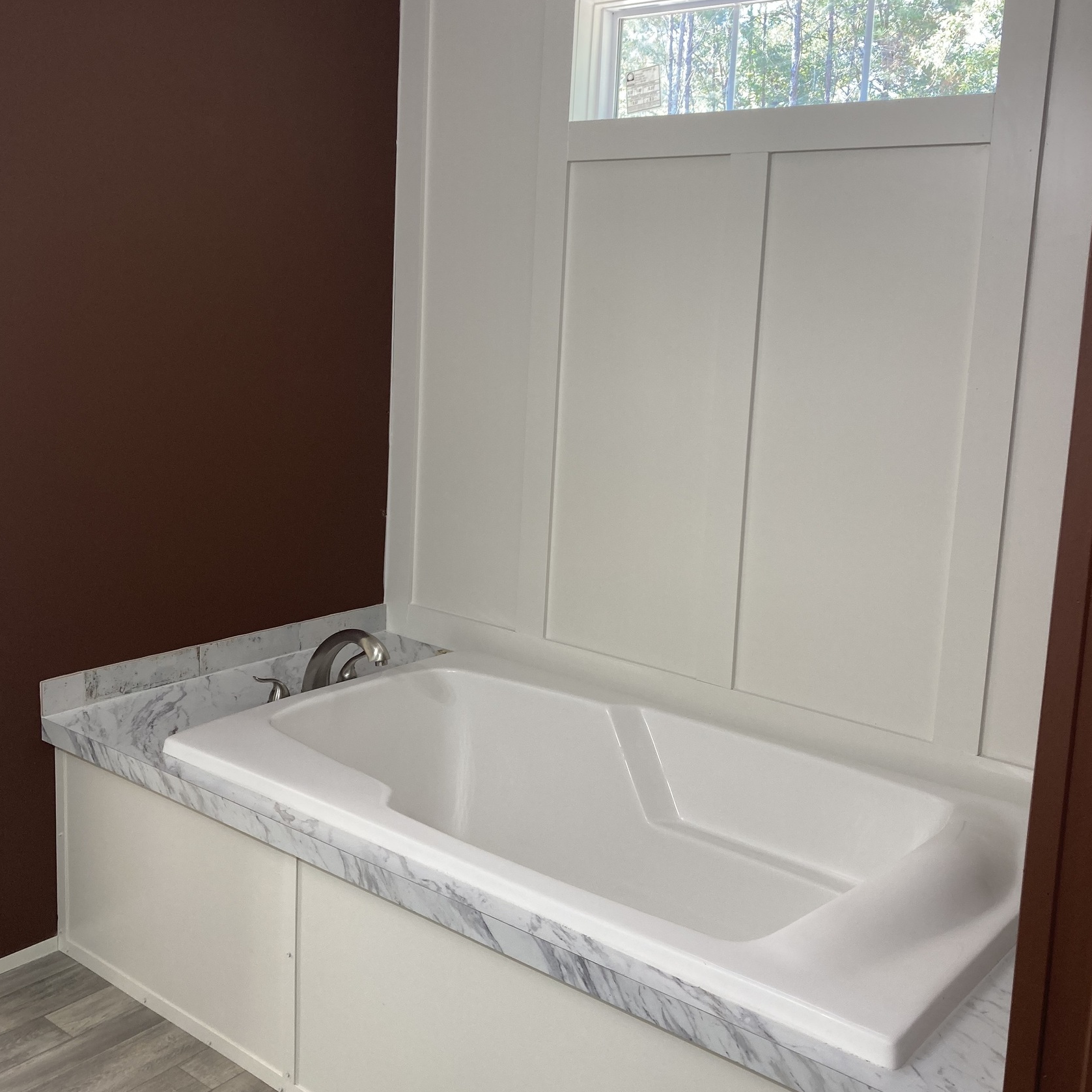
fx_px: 1213
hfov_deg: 48.4
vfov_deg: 48.3
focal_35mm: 34
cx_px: 532
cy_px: 475
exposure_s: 1/60
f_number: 1.8
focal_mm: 3.99
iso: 50
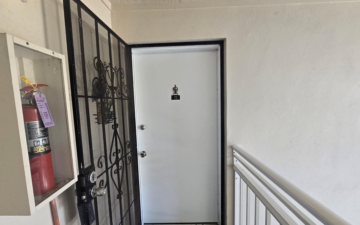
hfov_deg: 97.8
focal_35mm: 16
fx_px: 157
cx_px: 176
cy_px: 122
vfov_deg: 71.1
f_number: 2.2
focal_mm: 2.2
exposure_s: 1/100
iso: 320
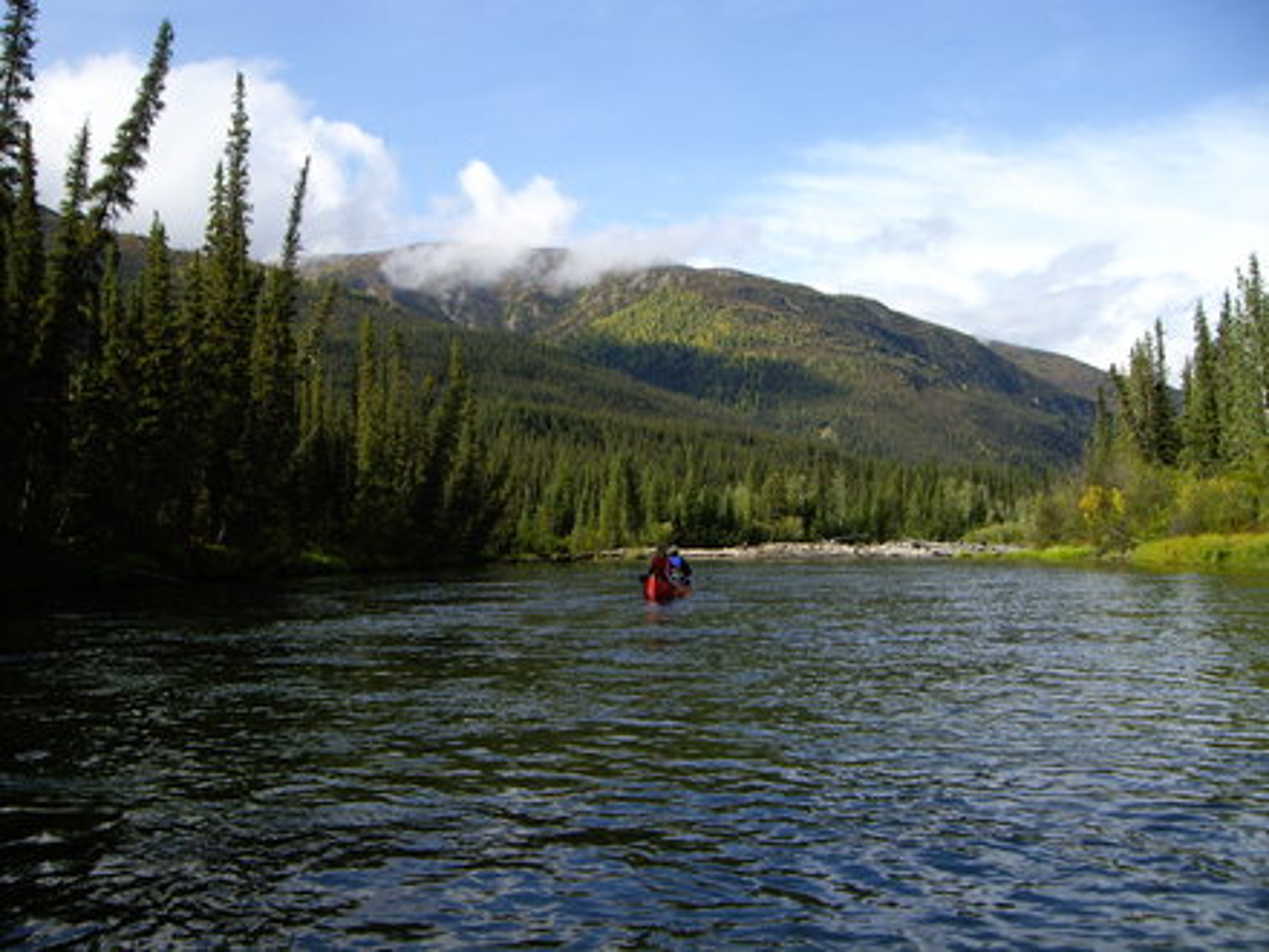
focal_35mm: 38
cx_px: 634
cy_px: 476
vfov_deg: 37.7
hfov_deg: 49.0
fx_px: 1393
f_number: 4.3
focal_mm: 6.2
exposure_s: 1/250
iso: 50
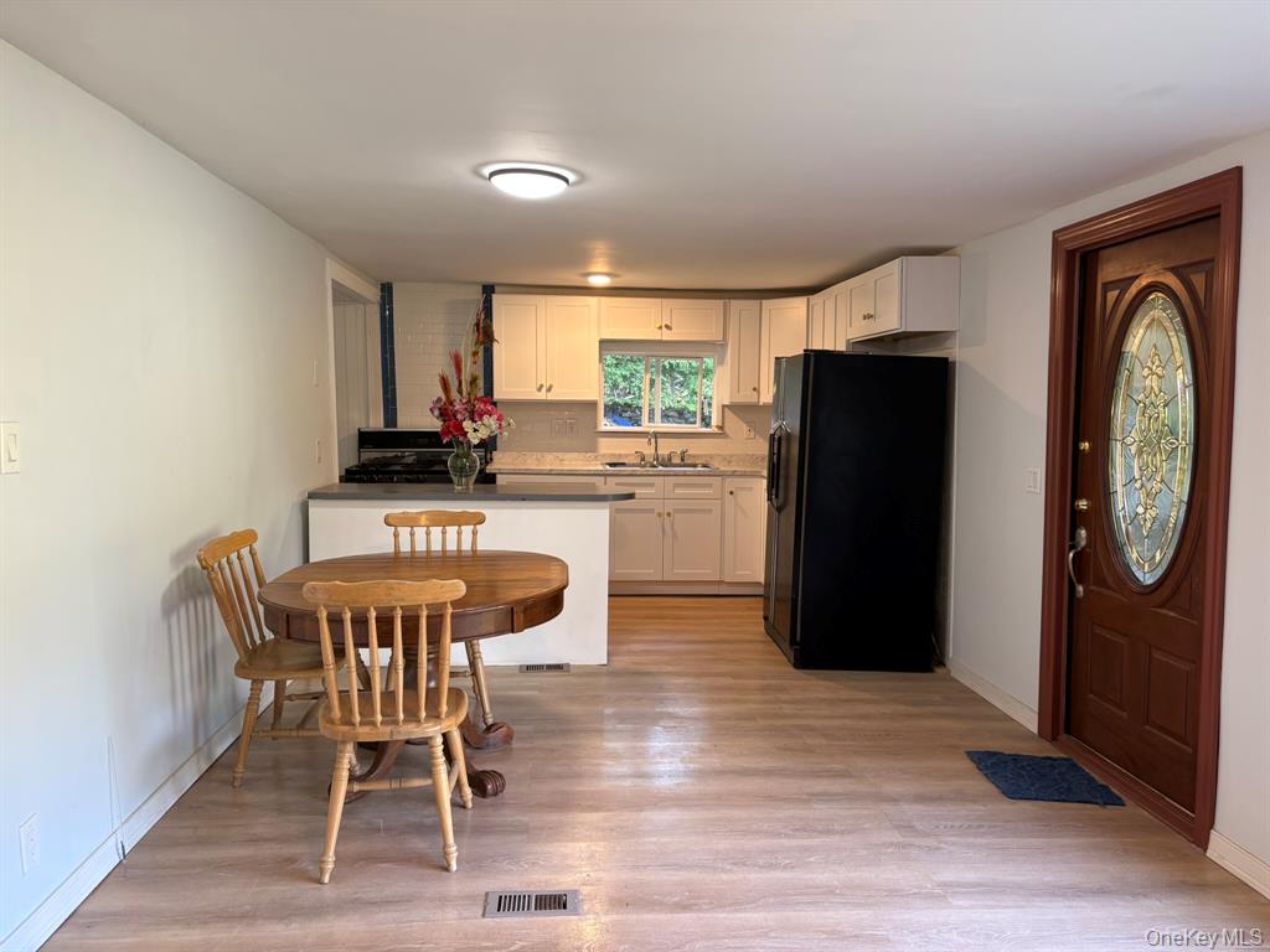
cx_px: 635
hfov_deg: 67.3
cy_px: 476
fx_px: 954
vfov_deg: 53.1
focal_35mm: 26
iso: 100
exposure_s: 1/60
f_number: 1.6
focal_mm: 5.96
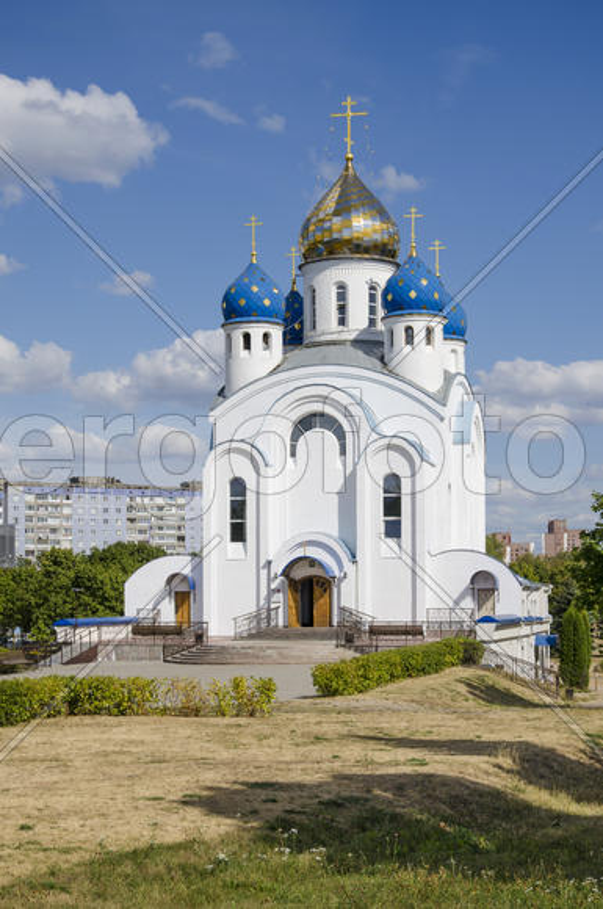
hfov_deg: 22.6
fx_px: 1512
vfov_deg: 33.4
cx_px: 302
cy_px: 454
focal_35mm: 60
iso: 100
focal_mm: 40
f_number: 8
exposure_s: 1/500
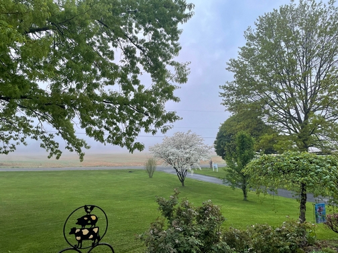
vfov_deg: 53.1
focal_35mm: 26
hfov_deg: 67.3
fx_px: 254
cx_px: 169
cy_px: 126
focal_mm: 4.2
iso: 100
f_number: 1.6
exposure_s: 1/120
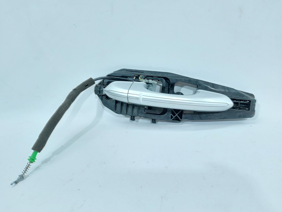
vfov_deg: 56.8
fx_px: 195
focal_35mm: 24
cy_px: 106
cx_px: 141
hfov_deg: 71.6
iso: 125
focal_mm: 5.23
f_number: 1.8
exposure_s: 1/50
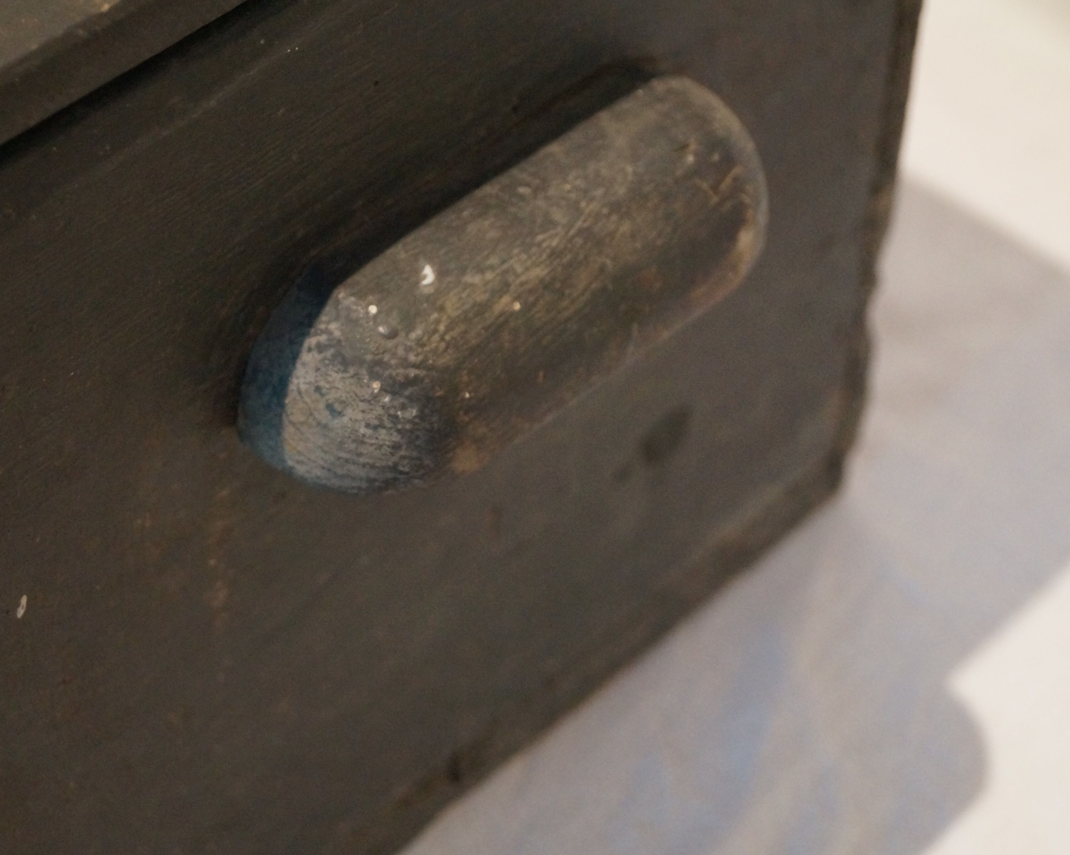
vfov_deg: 16.5
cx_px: 448
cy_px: 428
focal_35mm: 93
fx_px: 2945
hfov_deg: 20.6
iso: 3200
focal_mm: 55
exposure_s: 1/40
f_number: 5.6
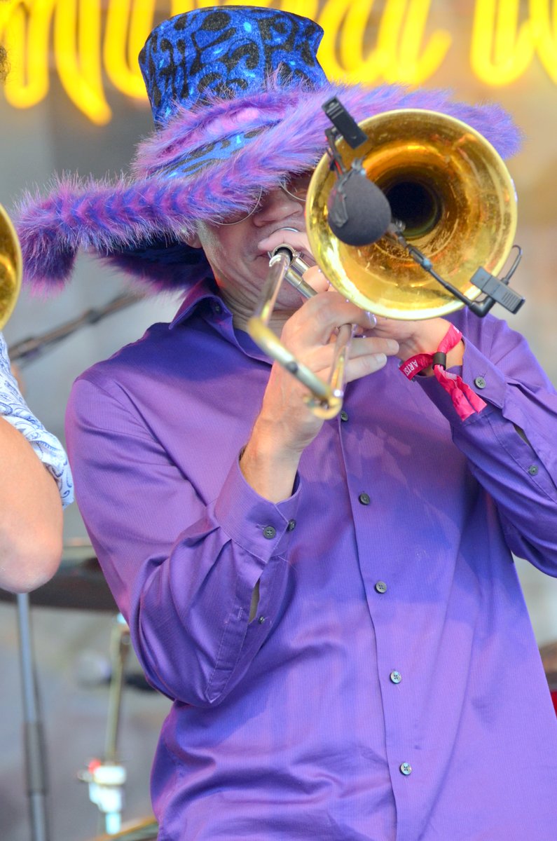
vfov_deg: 8.3
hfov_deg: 5.5
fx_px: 5769
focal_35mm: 248
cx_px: 278
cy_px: 420
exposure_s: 1/500
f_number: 5
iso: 1250
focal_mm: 165
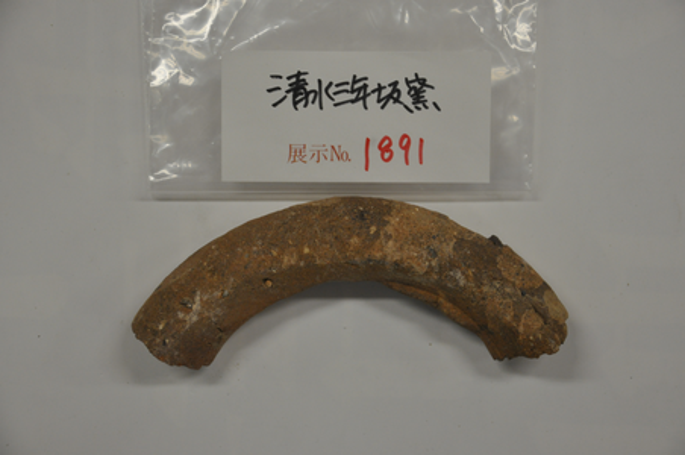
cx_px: 342
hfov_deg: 19.5
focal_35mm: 105
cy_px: 228
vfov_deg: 13.0
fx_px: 1995
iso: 800
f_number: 5.3
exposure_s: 1/160
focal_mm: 70
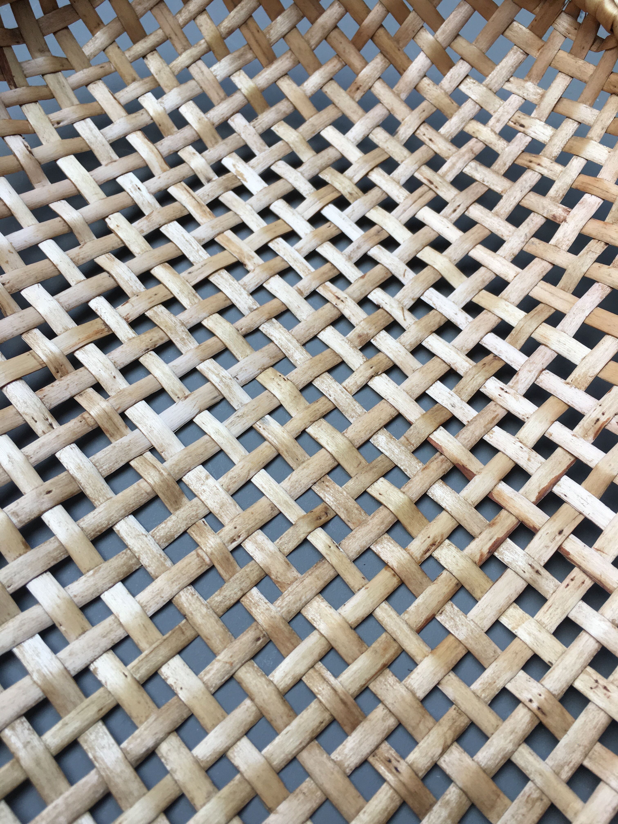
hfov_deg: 48.2
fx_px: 690
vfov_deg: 61.7
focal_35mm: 29
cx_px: 309
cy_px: 412
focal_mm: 4.15
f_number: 2.2
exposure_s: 1/100
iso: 40
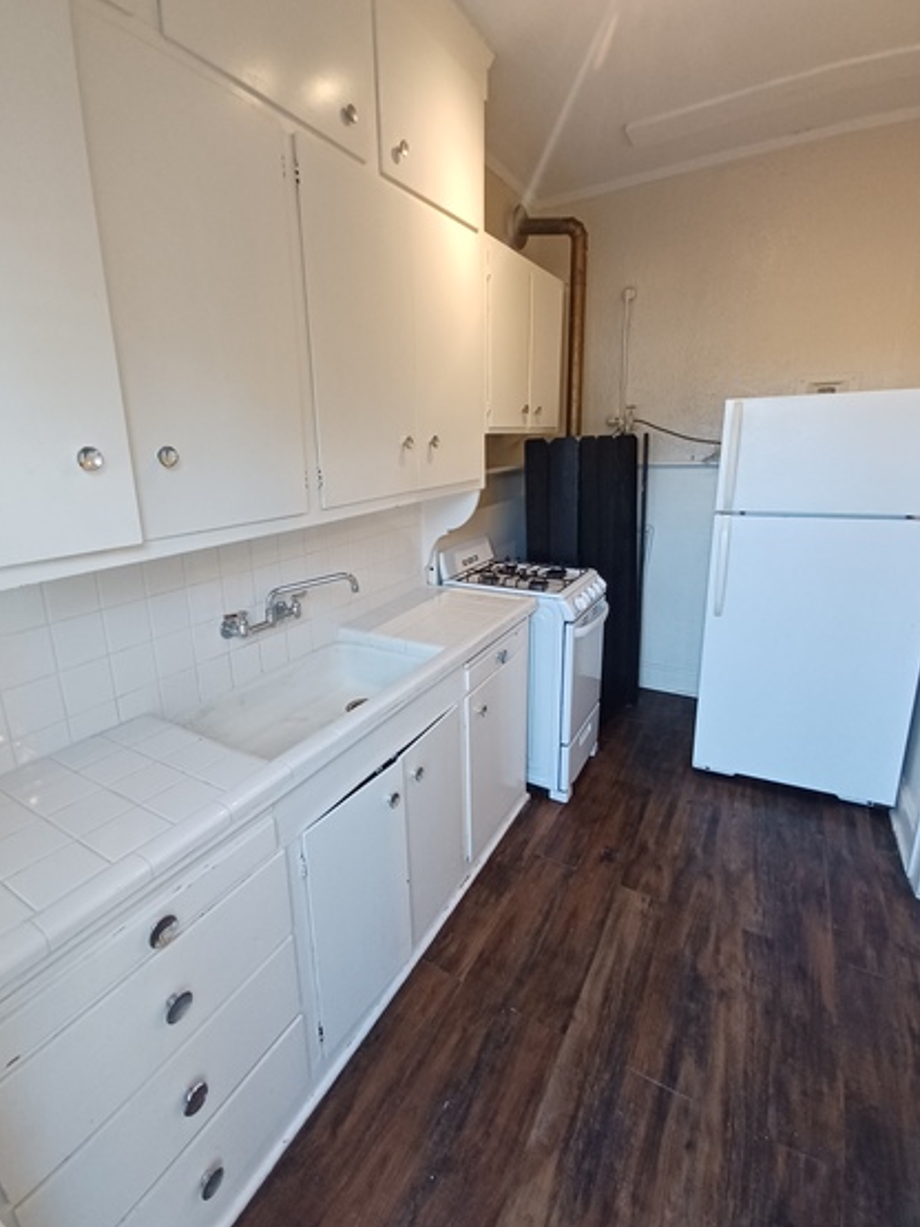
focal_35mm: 15
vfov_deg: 98.1
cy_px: 584
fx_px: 532
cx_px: 427
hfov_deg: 81.6
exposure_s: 1/60
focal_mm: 1.42
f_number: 2.2
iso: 125
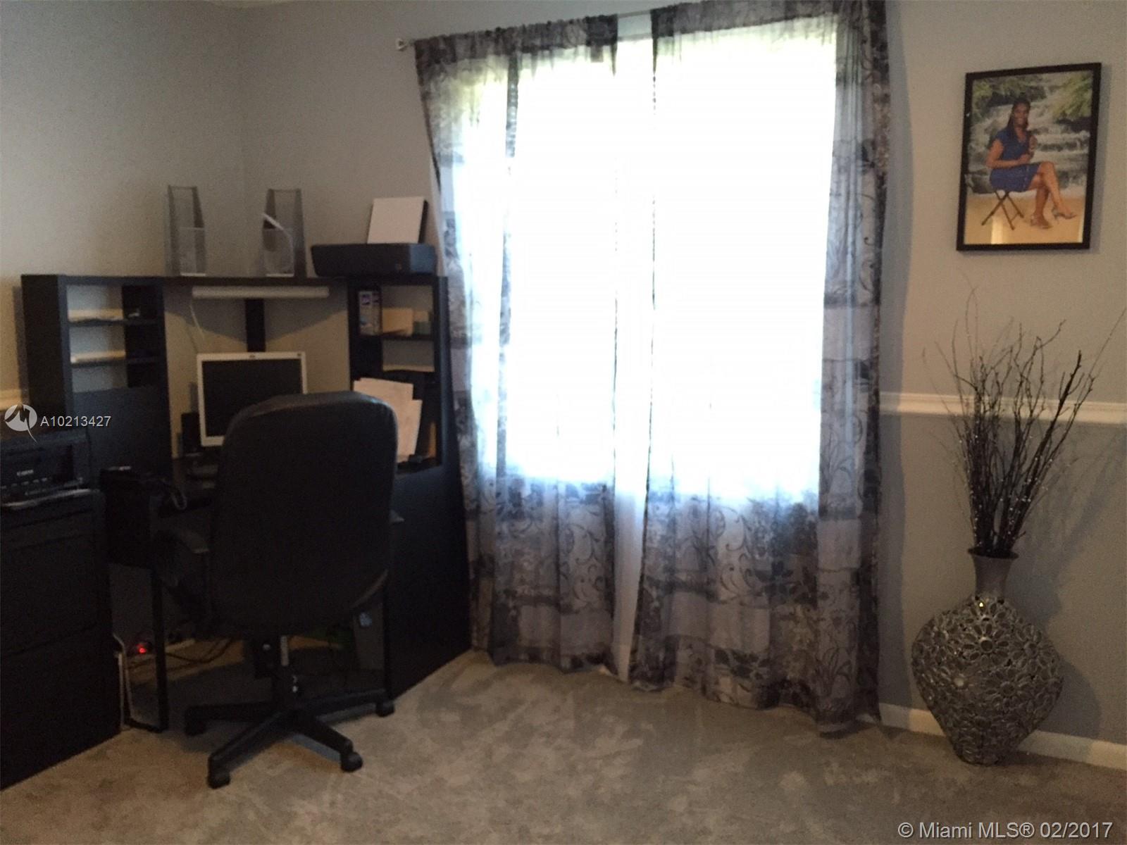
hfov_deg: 61.7
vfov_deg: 48.2
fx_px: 944
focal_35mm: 29
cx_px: 564
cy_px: 422
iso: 250
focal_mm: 4.15
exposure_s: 1/24
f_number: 2.2
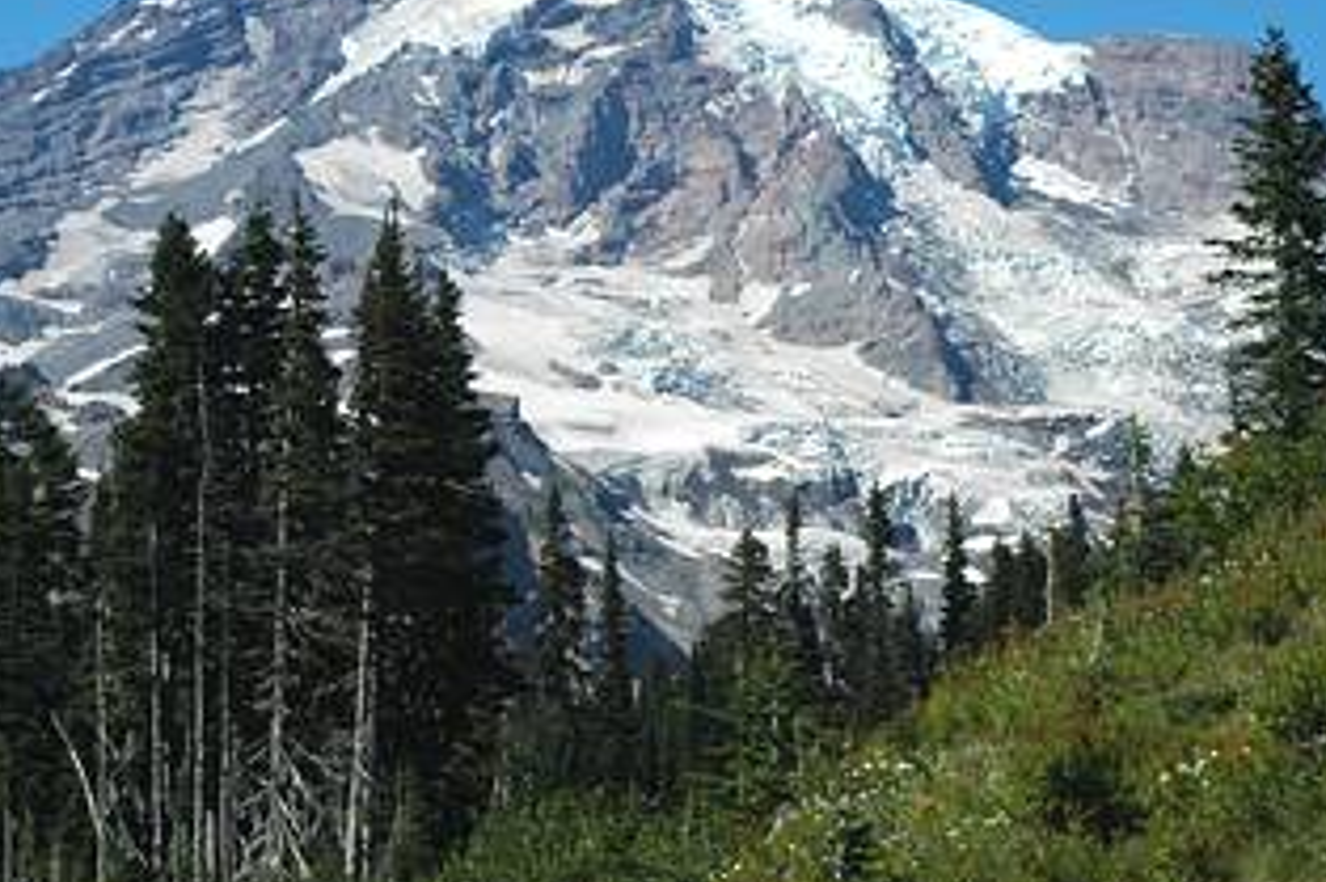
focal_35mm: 87
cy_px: 255
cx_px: 659
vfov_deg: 15.7
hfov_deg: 23.4
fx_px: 3196
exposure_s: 1/250
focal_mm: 35
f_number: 10
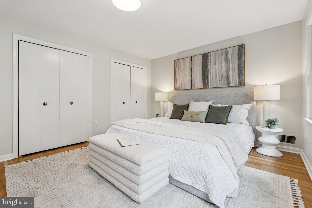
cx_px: 156
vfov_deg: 73.7
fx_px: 139
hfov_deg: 96.7
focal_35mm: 16
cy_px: 104
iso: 200
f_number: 7.1
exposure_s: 1/8
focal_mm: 16
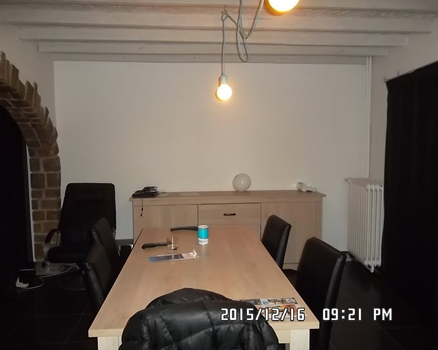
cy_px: 174
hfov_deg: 60.5
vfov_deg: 49.9
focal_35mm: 29
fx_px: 376
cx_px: 211
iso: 400
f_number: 3.5
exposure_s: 1/45
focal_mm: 4.9
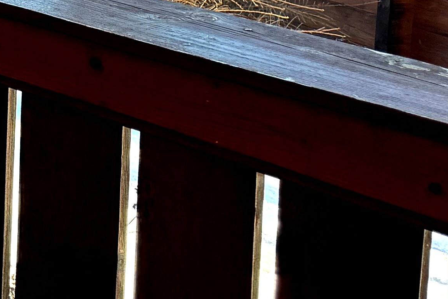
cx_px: -552
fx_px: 1531
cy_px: -142
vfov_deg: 10.8
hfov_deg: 13.3
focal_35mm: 123
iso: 100
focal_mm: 6.76
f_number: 1.78
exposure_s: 1/321
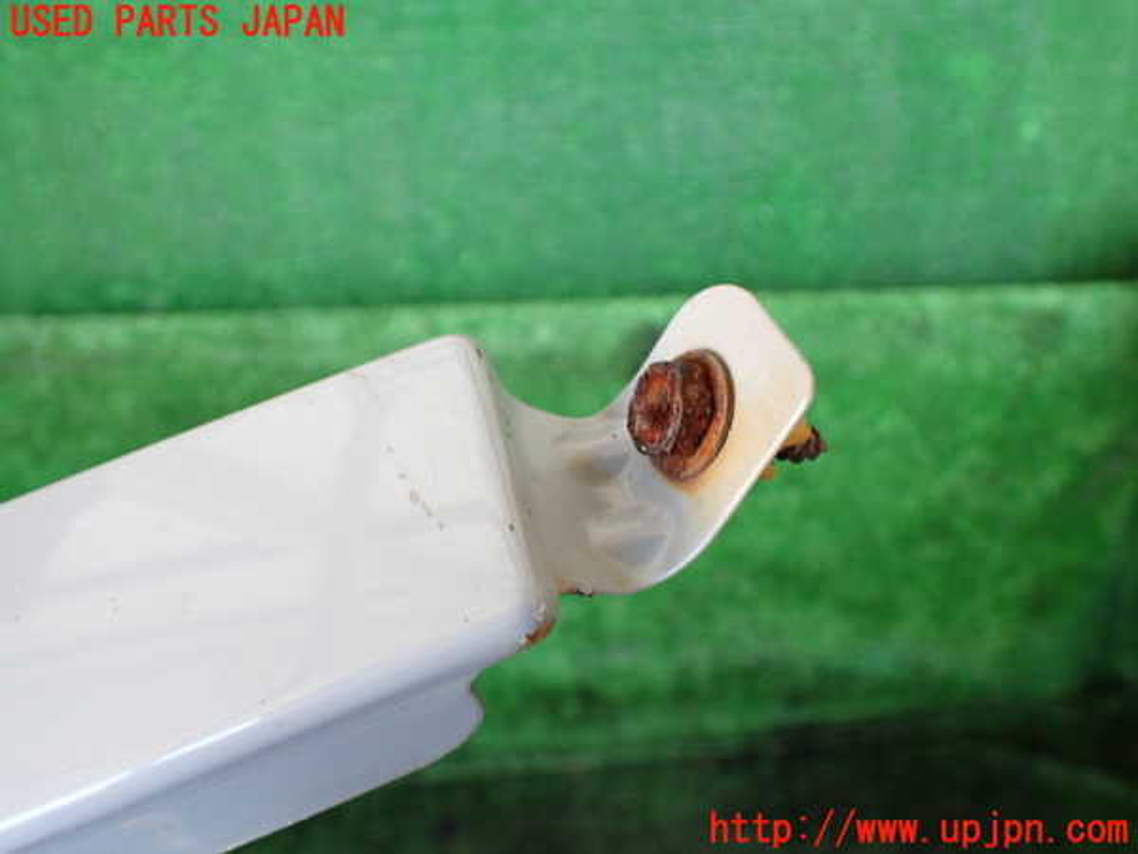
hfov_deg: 60.0
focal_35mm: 30
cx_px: 569
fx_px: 986
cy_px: 427
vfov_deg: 46.8
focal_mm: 5.4
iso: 400
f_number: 2.3
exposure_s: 1/125
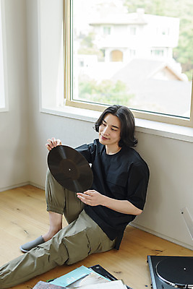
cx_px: 96
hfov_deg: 27.0
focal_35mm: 50
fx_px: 402
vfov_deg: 39.6
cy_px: 144
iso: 320
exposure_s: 1/200
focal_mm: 50
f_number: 2.8
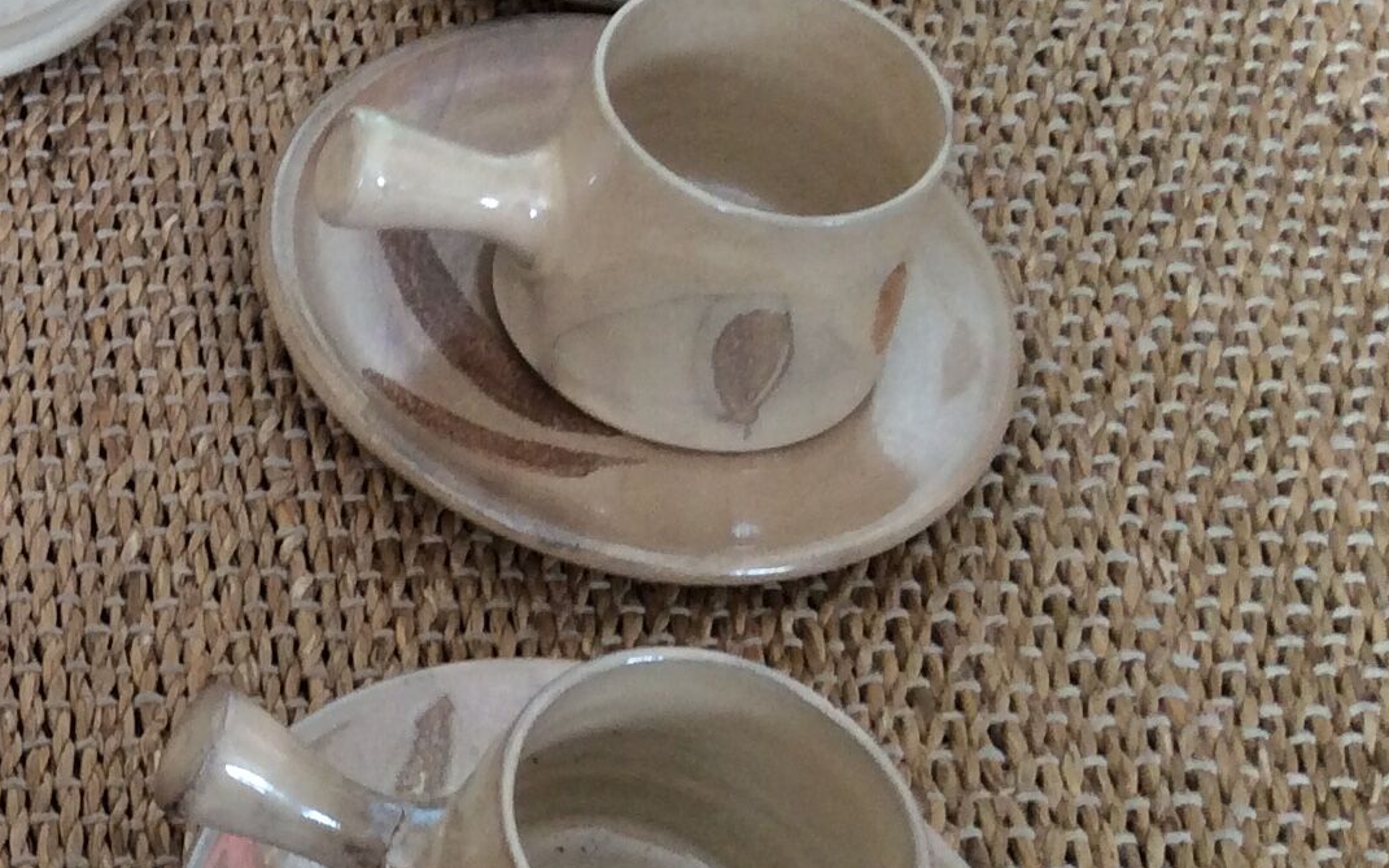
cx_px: -239
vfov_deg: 15.9
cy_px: 419
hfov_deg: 23.3
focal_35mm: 82
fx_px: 3104
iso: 64
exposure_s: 1/25
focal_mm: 3.3
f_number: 2.4
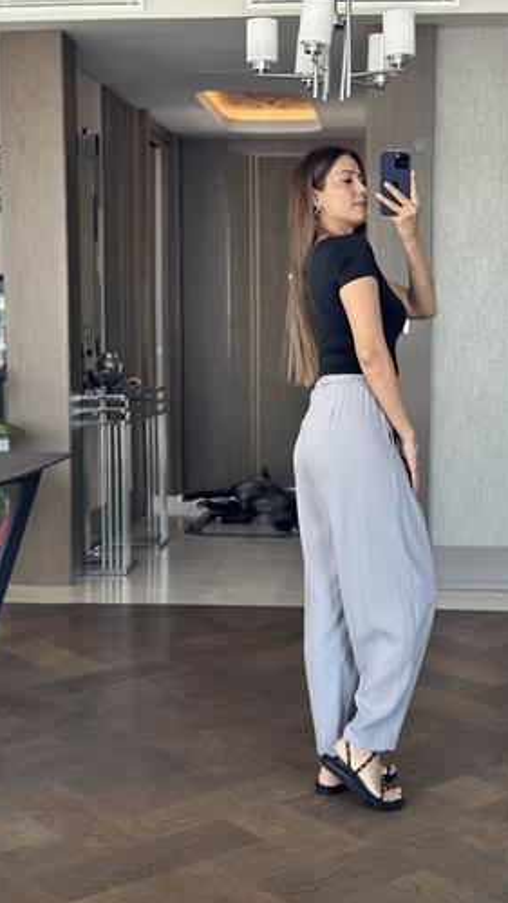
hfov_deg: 22.6
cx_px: 325
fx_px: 1270
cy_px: 453
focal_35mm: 53
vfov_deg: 39.2
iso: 125
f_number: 1.78
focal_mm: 6.86
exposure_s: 1/97
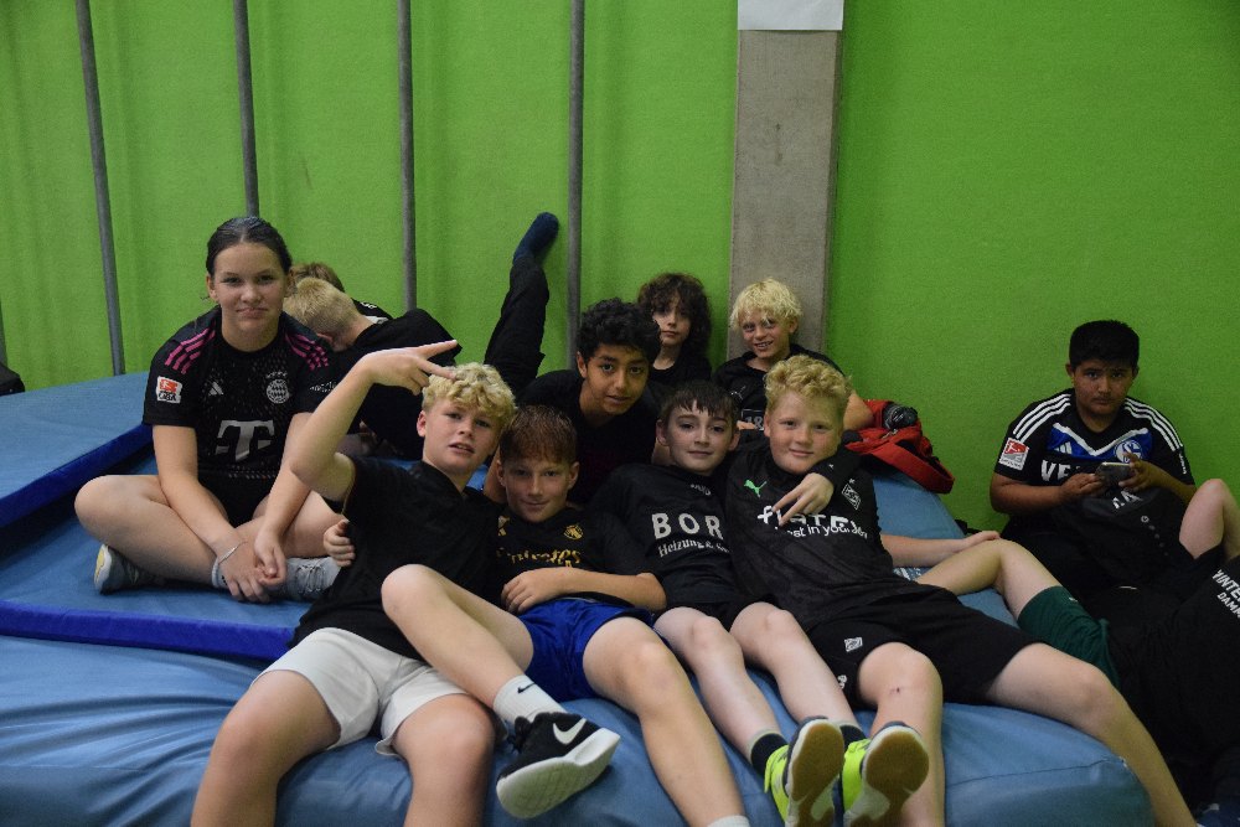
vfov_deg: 34.2
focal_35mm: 39
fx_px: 1343
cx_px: 620
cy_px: 414
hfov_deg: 49.5
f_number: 3.2
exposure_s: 1/250
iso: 3200
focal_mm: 26
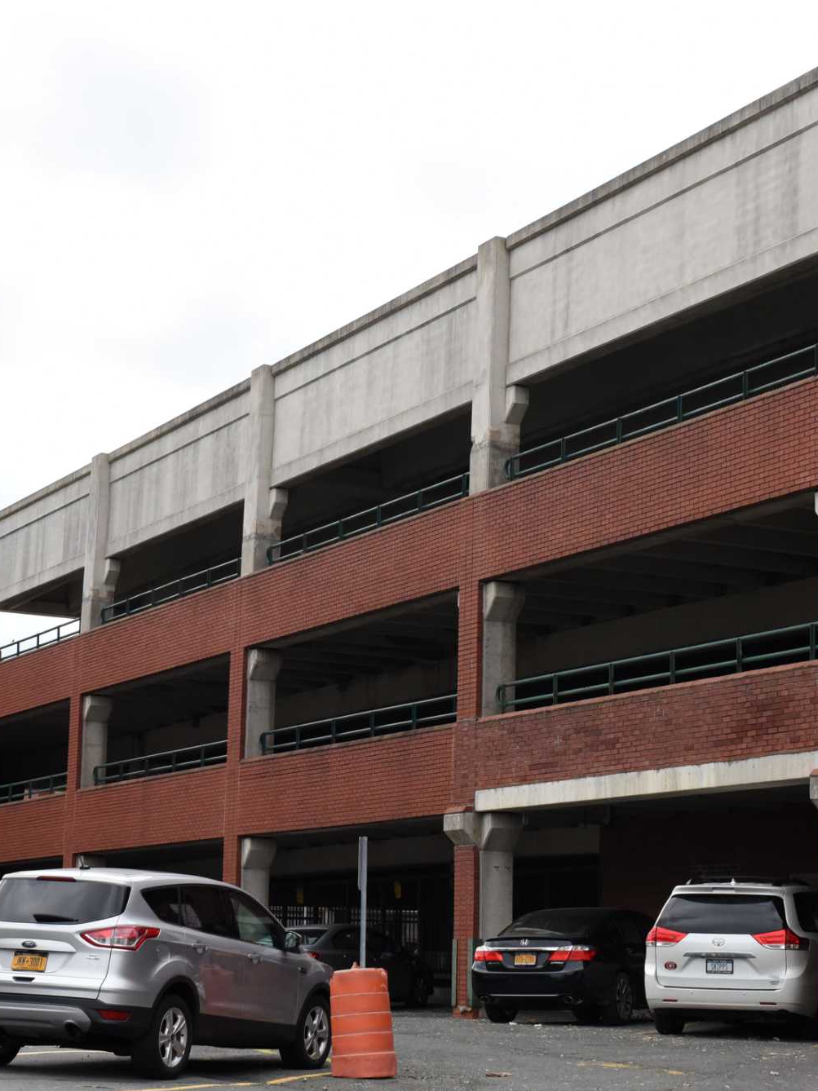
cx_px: 473
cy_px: 536
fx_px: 2553
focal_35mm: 81
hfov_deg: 18.2
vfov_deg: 24.1
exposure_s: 1/4000
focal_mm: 55
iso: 2800
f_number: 8
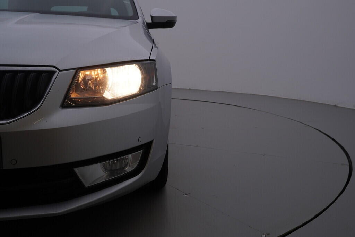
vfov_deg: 36.9
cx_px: 178
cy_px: 118
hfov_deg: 53.1
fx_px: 355
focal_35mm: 36
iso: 125
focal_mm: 24
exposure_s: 1/160
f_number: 6.3
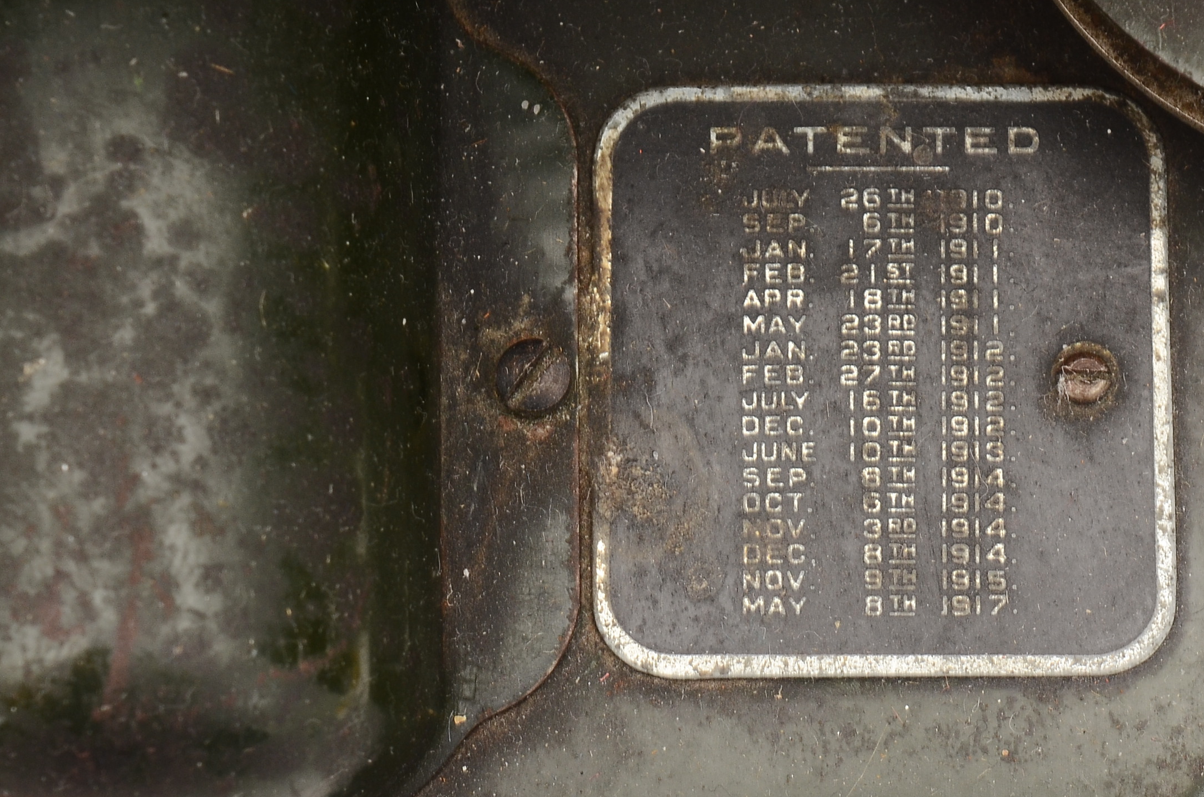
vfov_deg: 9.7
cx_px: 760
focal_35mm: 141
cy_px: 404
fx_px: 4701
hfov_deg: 14.6
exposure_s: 1/60
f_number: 10
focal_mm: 55
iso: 320
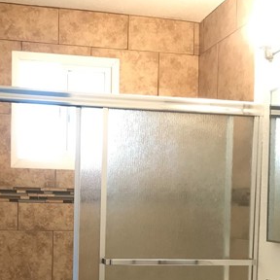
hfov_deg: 30.9
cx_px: 93
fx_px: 503
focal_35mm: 55
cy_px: 224
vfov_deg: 30.3
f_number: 1.8
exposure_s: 1/17
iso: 40
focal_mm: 3.99
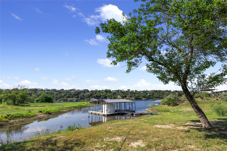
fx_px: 120
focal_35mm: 19
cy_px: 76
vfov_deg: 64.6
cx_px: 114
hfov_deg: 86.9
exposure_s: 1/640
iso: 400
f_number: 8
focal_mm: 19
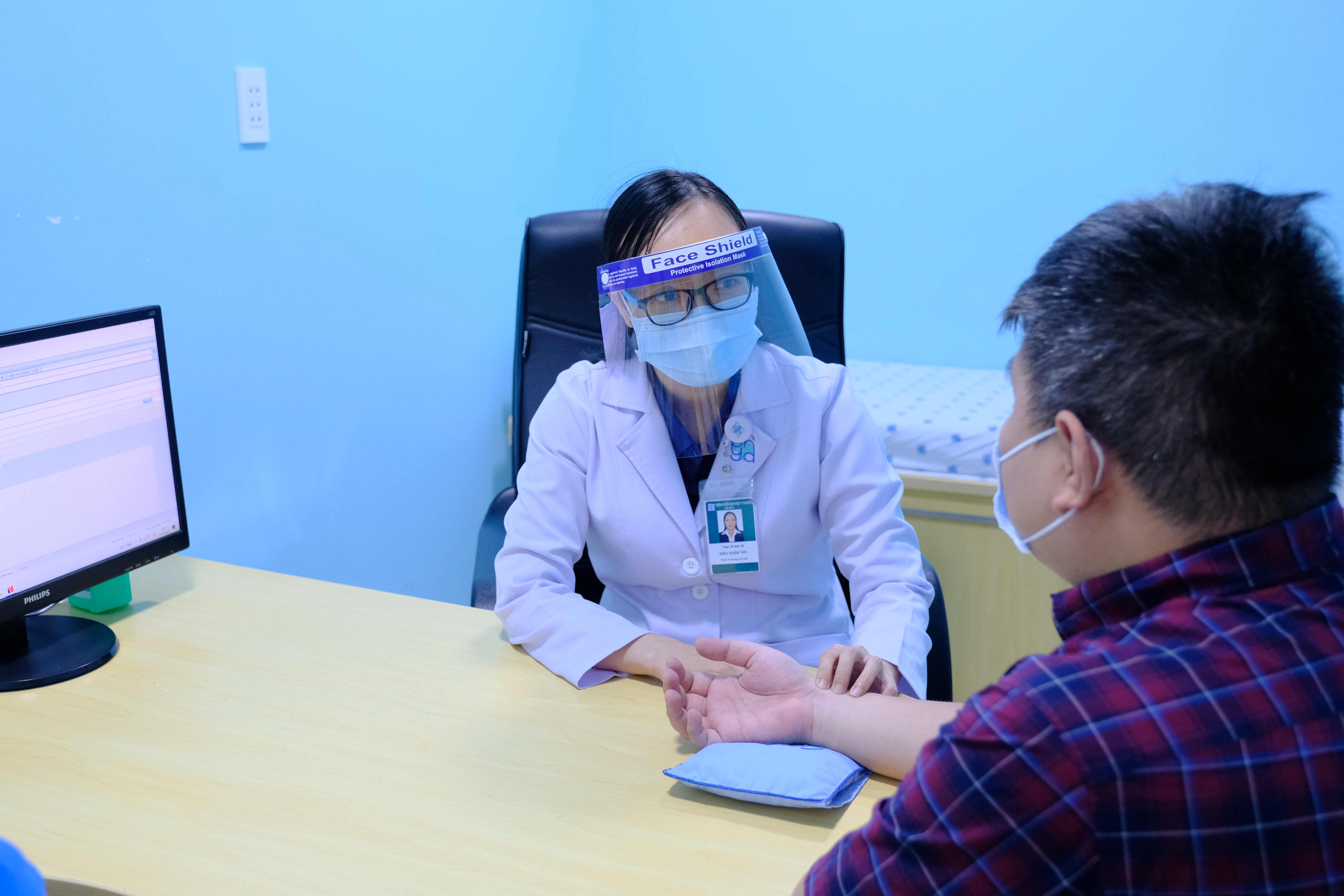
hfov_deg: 51.9
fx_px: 1381
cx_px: 672
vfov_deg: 35.9
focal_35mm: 37
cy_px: 448
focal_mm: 24.9
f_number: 2.8
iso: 1600
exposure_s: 1/100
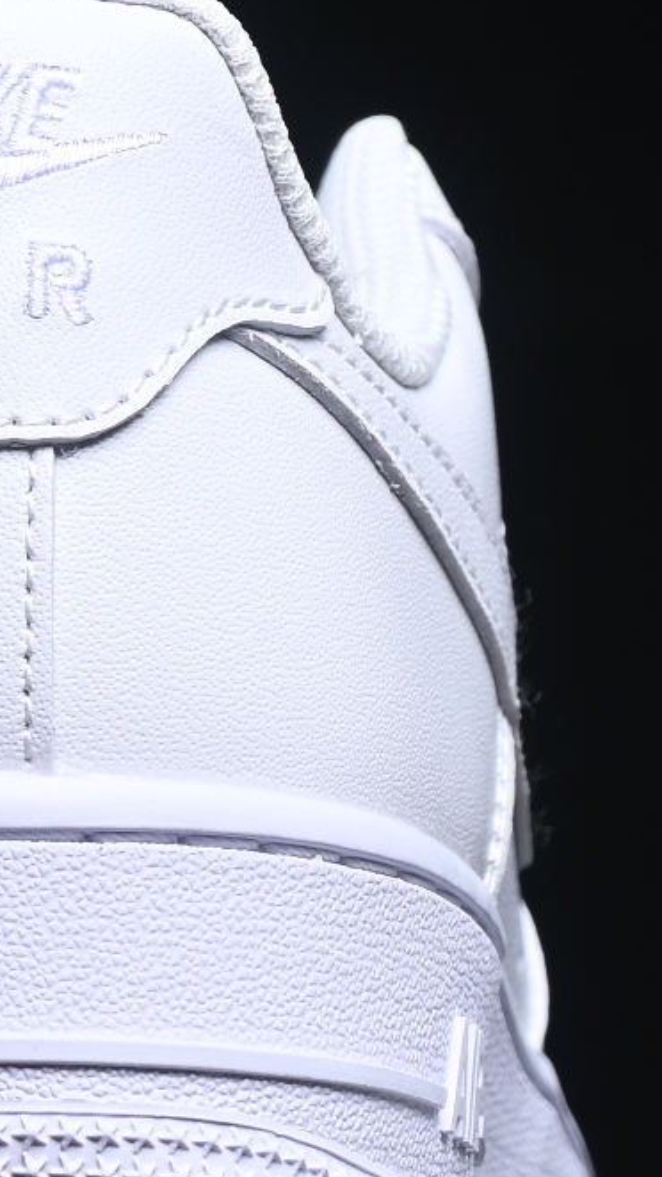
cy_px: 287
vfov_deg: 6.5
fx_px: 10325
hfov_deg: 3.7
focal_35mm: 331
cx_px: -425
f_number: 6.3
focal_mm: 50
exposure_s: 1/60
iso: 160
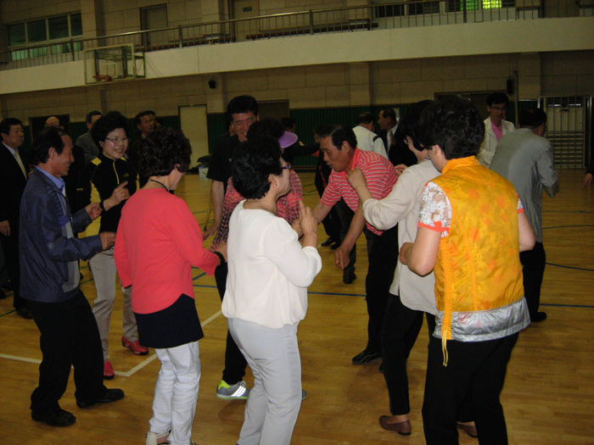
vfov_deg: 39.7
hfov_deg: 51.4
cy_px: 222
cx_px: 297
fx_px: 618
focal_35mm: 36
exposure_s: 1/117
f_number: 2.7
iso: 183
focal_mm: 7.5
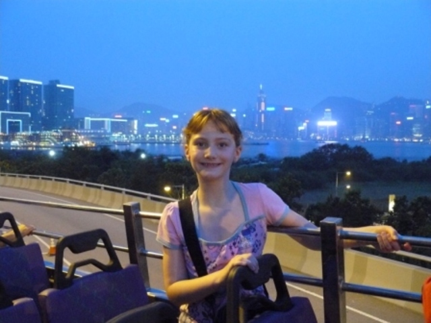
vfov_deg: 39.7
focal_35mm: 36
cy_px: 162
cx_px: 216
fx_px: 448
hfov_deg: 51.4
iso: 800
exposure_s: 1/8
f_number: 2.8
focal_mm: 6
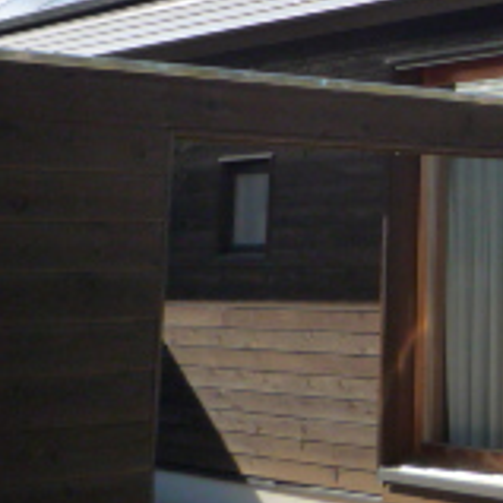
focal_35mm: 89
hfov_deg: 17.9
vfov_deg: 18.8
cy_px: -41
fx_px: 1463
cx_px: 699
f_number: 3.5
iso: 160
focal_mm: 4.4
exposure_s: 1/500
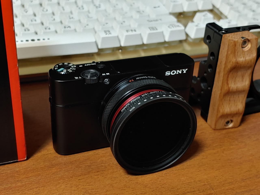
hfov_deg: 40.4
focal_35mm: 47
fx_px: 353
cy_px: 98
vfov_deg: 30.9
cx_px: 130
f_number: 1.5
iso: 200
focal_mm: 4.23
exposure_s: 1/24
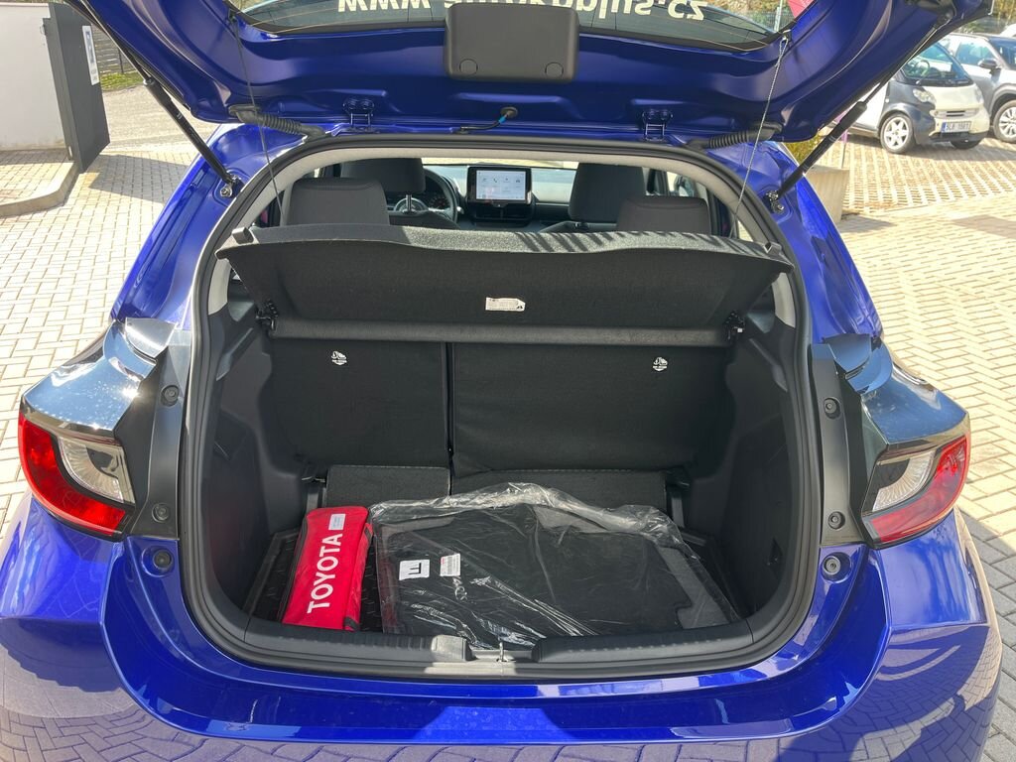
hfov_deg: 67.3
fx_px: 763
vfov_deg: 53.1
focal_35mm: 26
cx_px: 508
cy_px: 381
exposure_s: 1/255
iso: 50
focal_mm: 5.1
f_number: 1.6
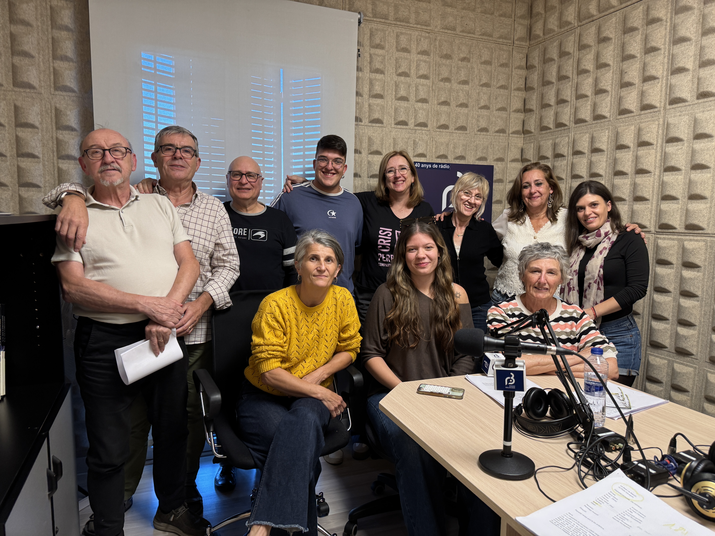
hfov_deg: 71.6
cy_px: 268
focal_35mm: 24
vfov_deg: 56.8
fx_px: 496
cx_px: 358
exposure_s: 1/50
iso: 200
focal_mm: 6.76
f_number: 1.78
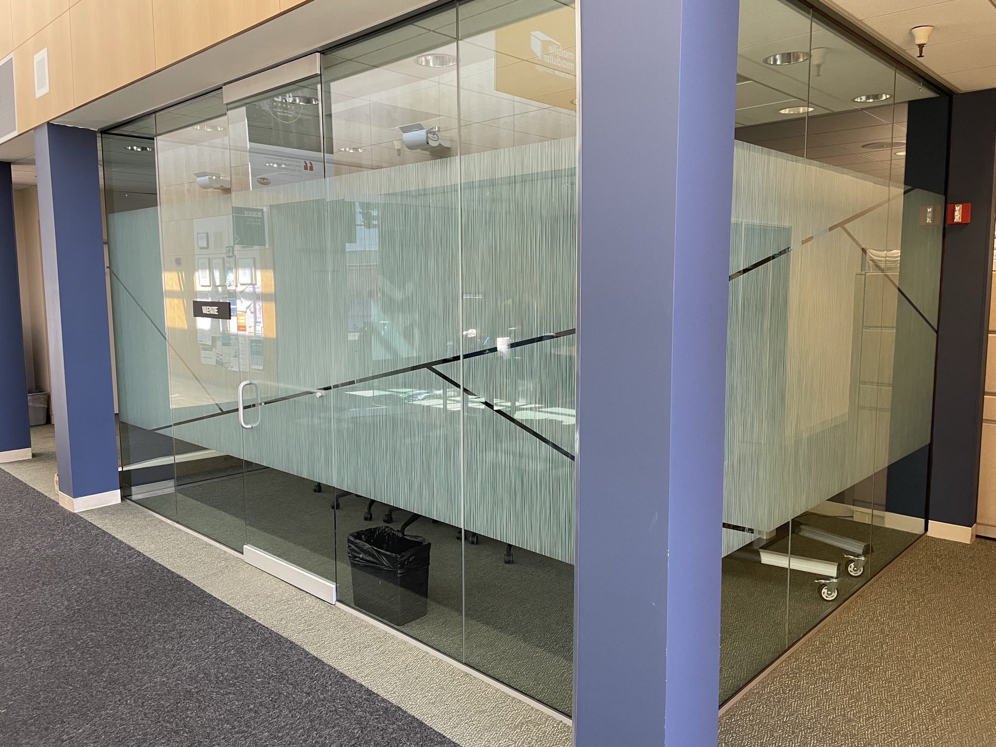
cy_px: 374
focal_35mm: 26
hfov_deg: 67.3
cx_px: 498
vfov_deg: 53.1
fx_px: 748
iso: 125
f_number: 1.6
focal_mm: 4.2
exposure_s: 1/94
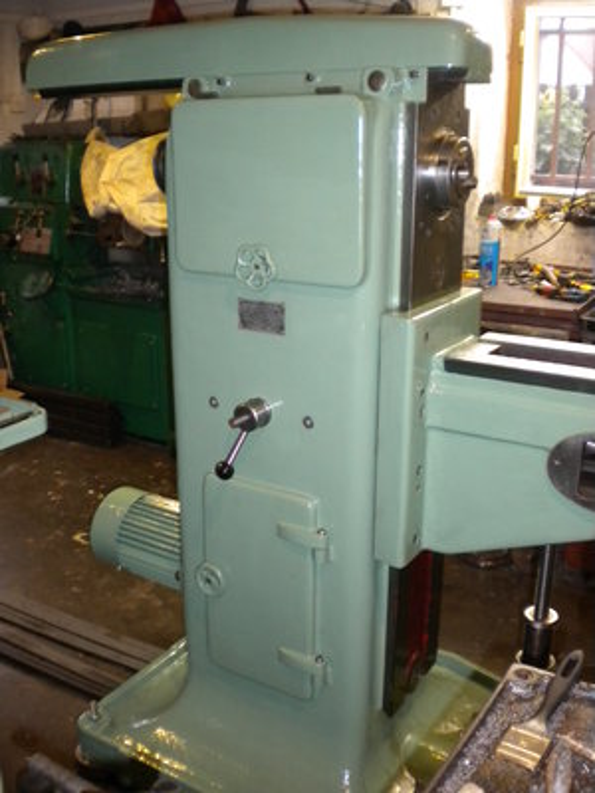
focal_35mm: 35
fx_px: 802
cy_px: 396
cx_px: 298
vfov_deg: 52.6
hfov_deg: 40.7
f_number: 3.1
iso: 400
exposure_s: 1/30
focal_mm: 6.3
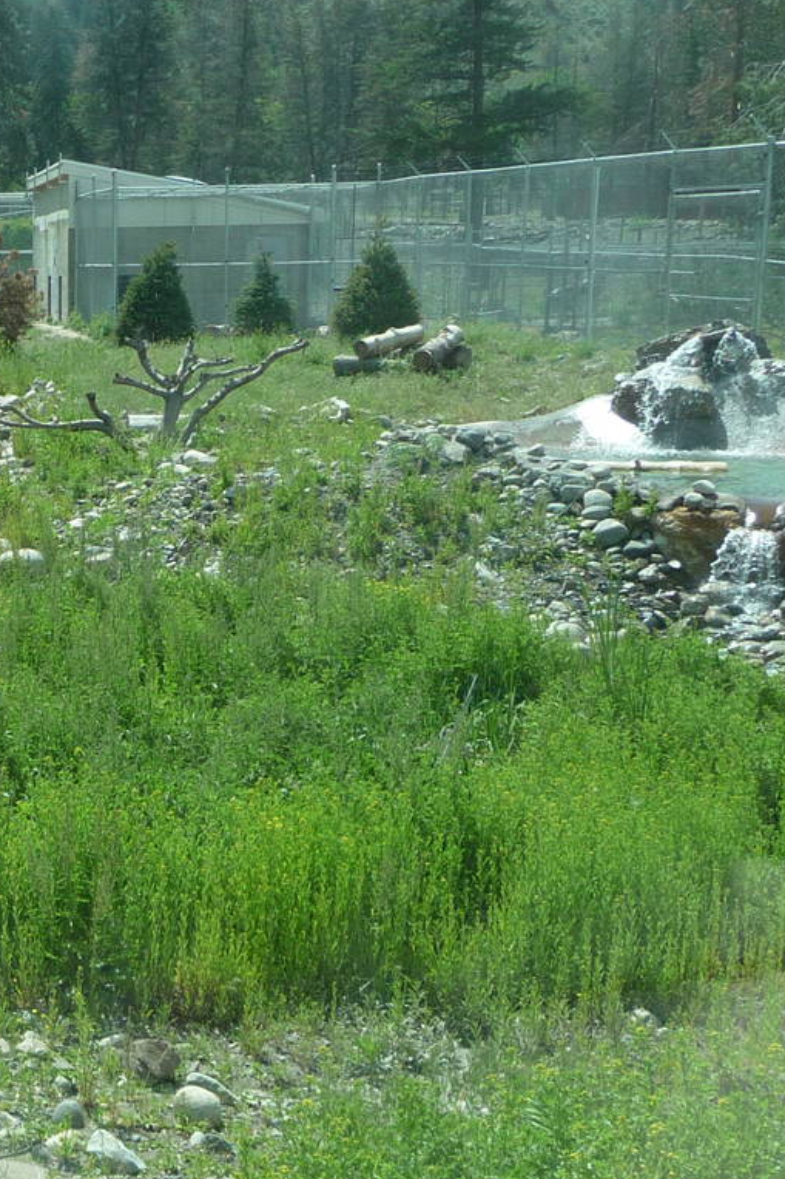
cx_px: -194
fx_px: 1996
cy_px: 733
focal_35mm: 61
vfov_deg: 32.7
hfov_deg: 20.6
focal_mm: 4.7
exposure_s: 1/640
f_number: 3.3
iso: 100
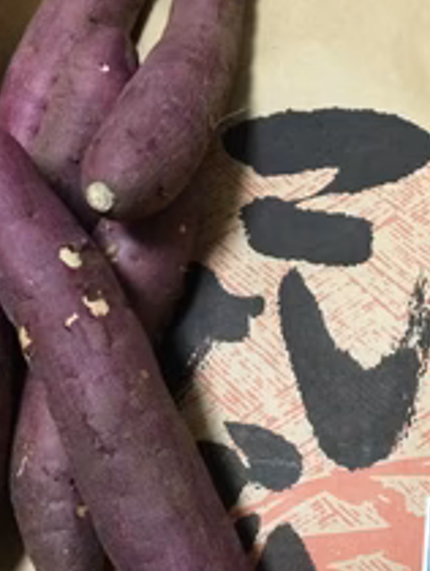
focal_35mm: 59
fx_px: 975
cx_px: 245
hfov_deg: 24.8
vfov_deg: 32.6
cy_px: 261
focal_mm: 3.3
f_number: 2.4
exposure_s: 1/17
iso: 200
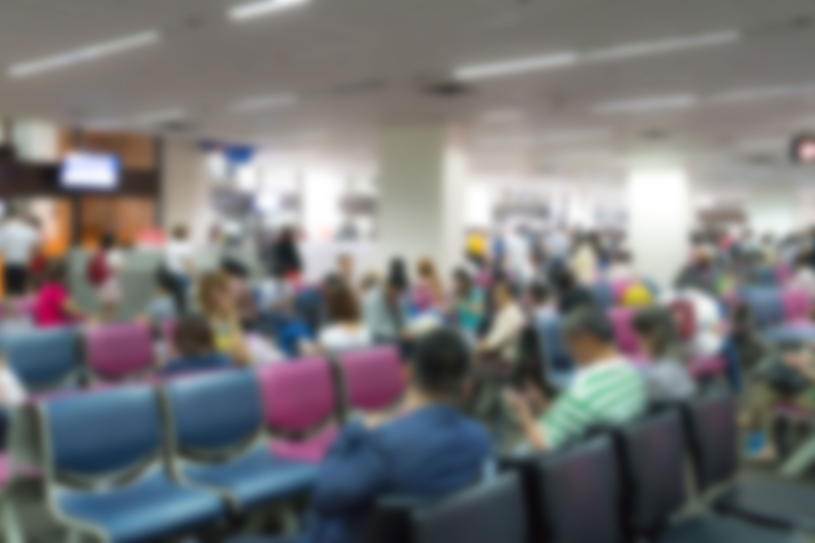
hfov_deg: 55.8
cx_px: 408
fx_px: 770
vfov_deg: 38.9
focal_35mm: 34
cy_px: 272
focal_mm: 34
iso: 3200
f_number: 4
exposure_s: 1/60
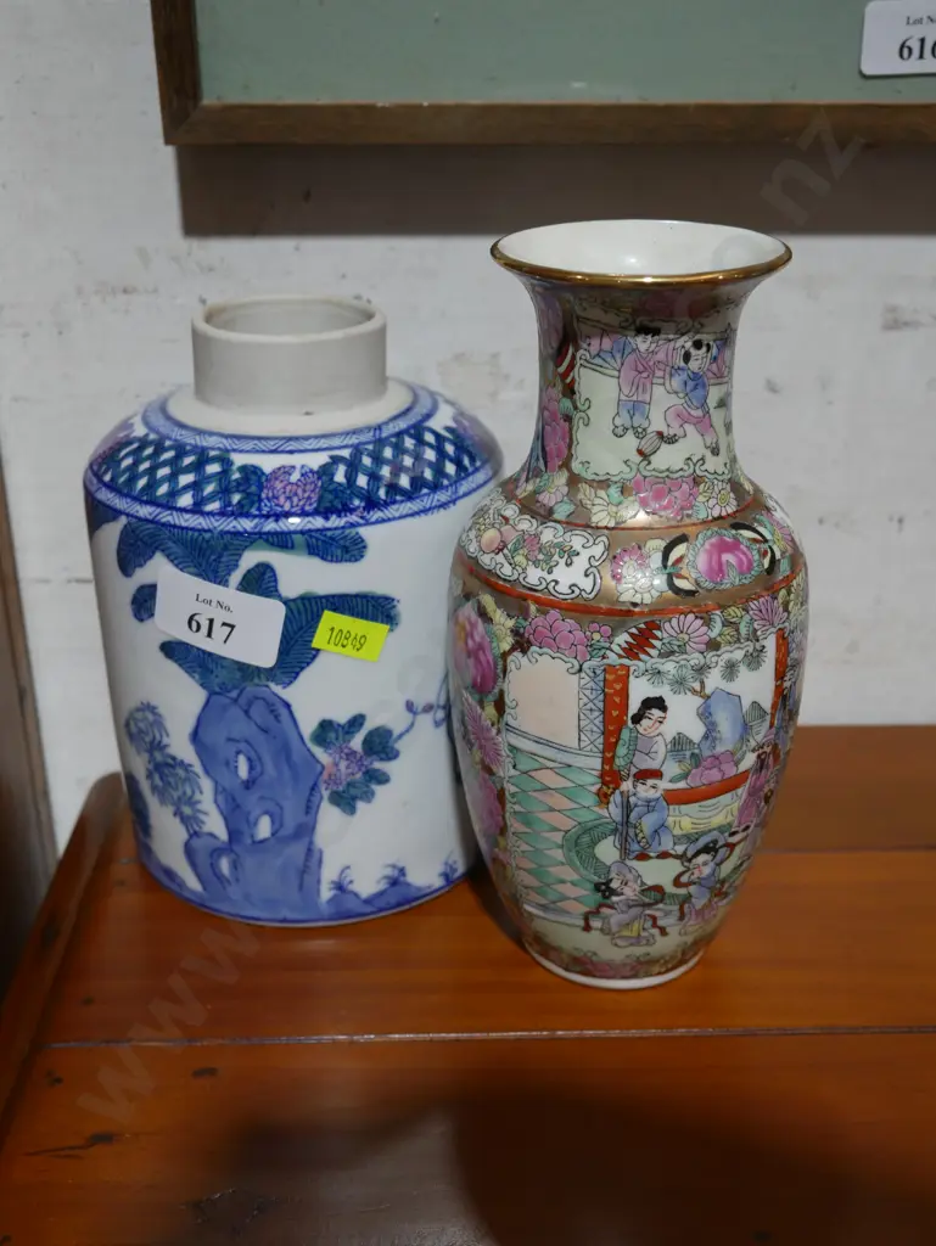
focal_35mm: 40
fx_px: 1441
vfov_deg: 46.8
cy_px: 623
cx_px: 468
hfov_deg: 36.0
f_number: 4.5
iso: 320
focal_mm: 20
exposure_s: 1/60
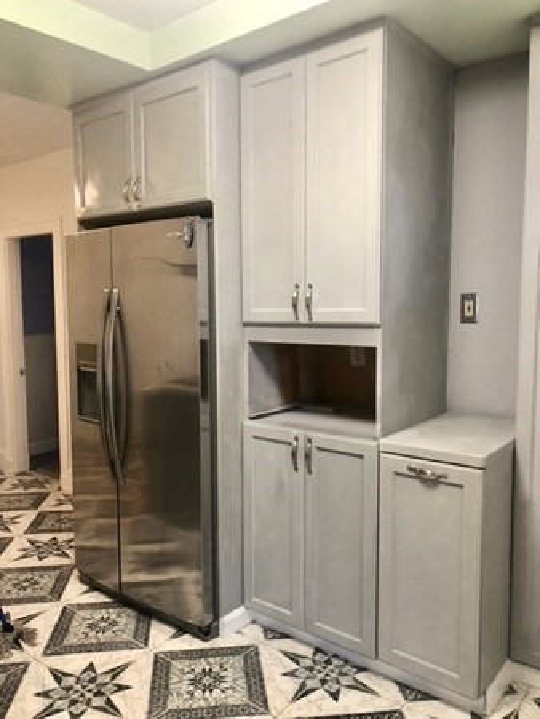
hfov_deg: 49.8
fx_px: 582
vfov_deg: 63.4
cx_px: 270
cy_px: 360
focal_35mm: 28
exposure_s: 1/15
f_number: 1.8
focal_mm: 4
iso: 40
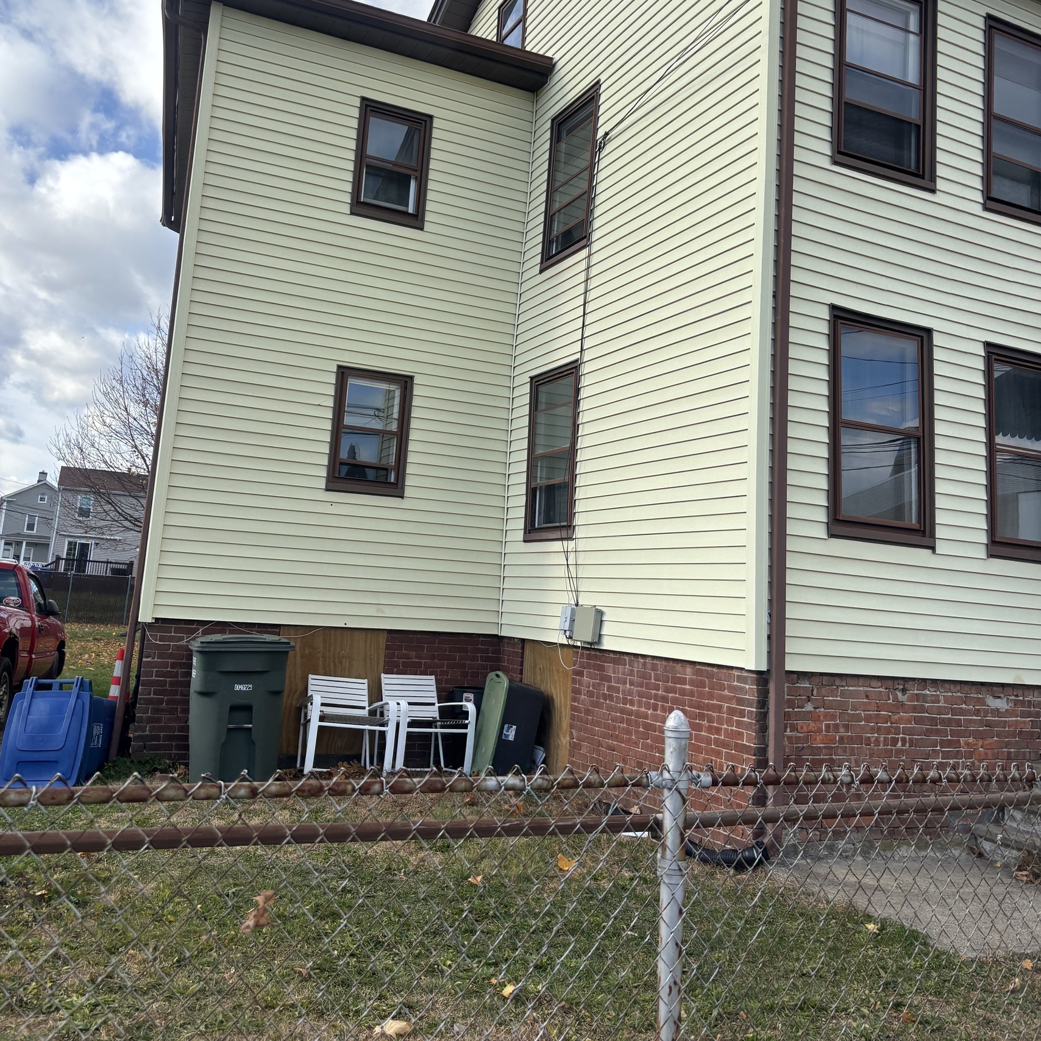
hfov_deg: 52.5
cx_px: 523
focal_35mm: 31
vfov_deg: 52.1
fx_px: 1055
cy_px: 411
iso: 50
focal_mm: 5.96
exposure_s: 1/1845
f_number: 1.6
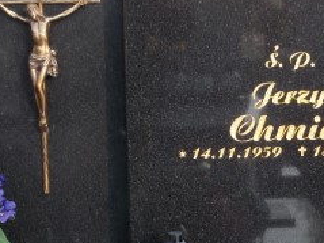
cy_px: 166
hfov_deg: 17.1
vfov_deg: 12.8
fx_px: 1076
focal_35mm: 115
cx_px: 222
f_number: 3.3
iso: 80
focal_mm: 6.1
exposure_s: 1/80
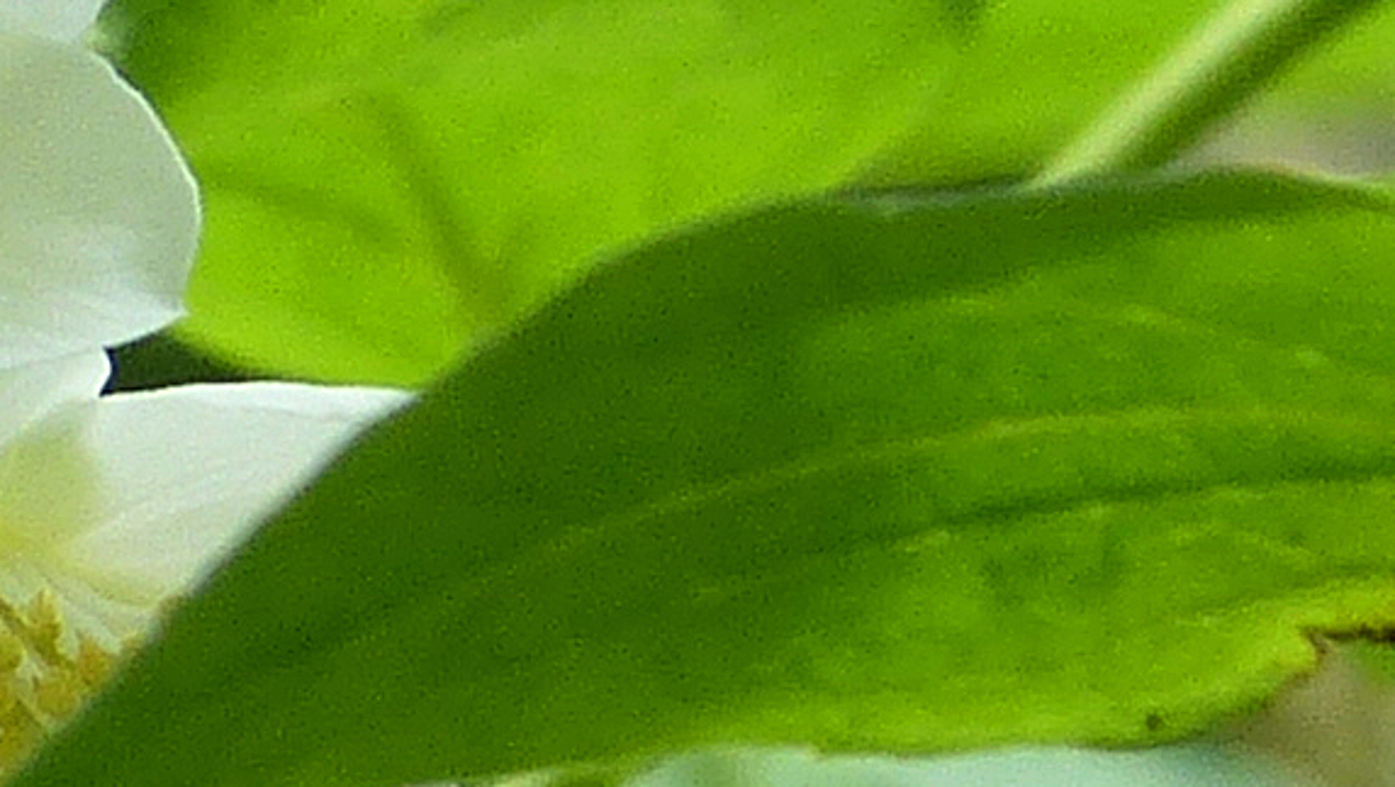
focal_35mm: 1026
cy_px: -1286
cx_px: 3749
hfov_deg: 2.1
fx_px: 37971
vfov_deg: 1.2
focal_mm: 24.3
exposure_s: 1/160
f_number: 4
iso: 100
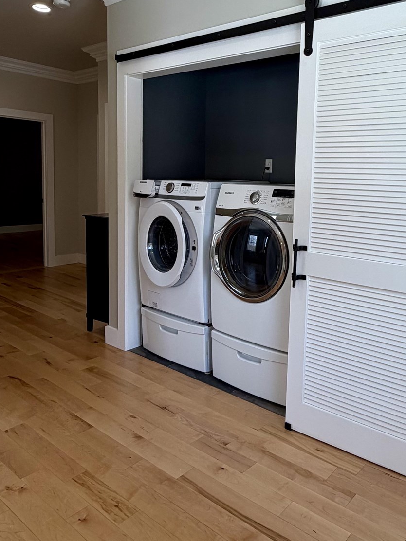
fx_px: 454
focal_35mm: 29
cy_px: 225
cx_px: 268
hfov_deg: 47.5
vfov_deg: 61.3
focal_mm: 2.22
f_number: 2.2
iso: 64
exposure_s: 1/120
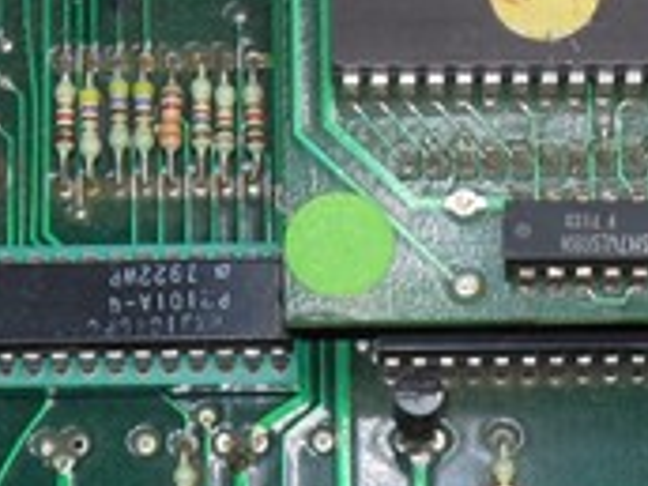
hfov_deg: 15.1
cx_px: 414
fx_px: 2434
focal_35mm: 130
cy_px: 203
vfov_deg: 11.4
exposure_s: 1/60
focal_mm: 8.9
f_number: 4
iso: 125
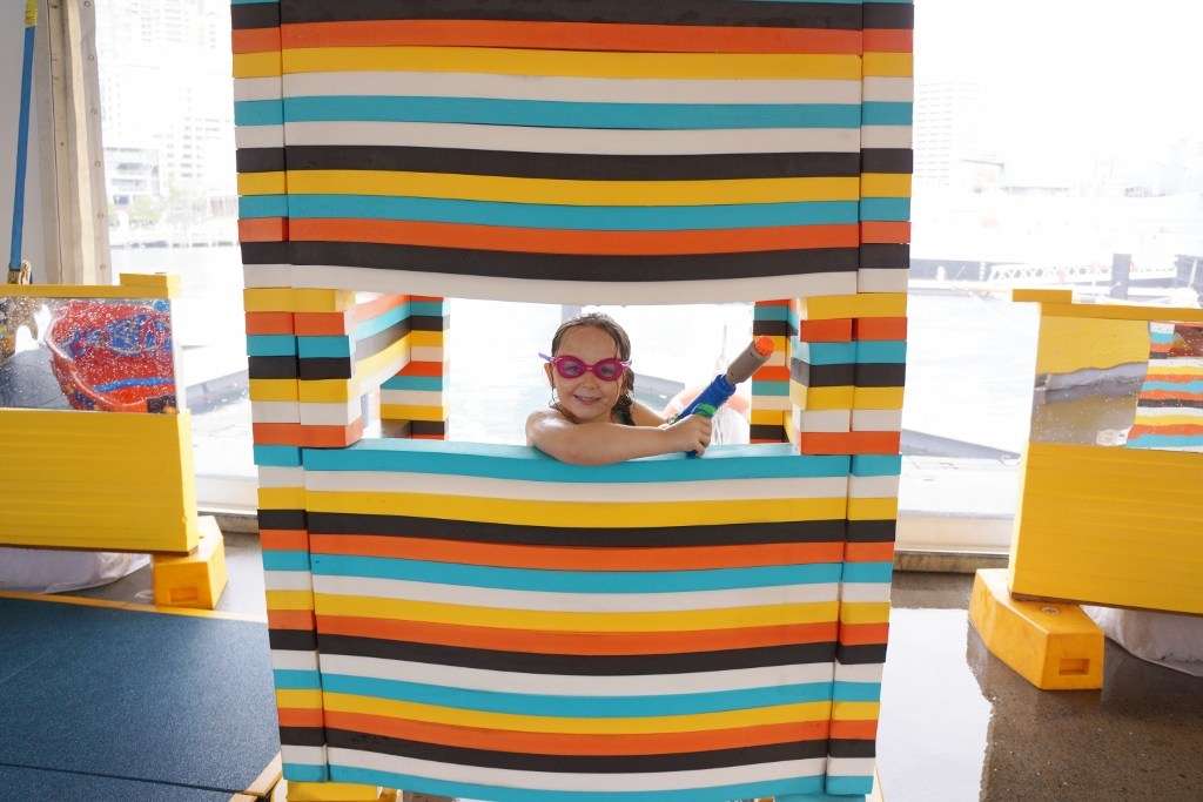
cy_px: 401
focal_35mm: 27
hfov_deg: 67.4
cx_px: 602
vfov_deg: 47.9
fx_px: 902
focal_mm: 18
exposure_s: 1/160
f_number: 4
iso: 640
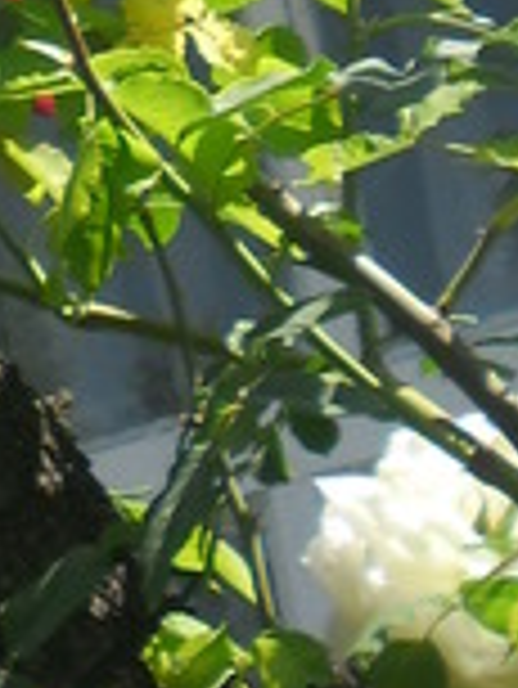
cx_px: -577
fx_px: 2809
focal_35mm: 141
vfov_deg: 13.9
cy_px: 162
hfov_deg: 9.7
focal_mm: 4.8
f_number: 2.9
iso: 80
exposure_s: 1/693
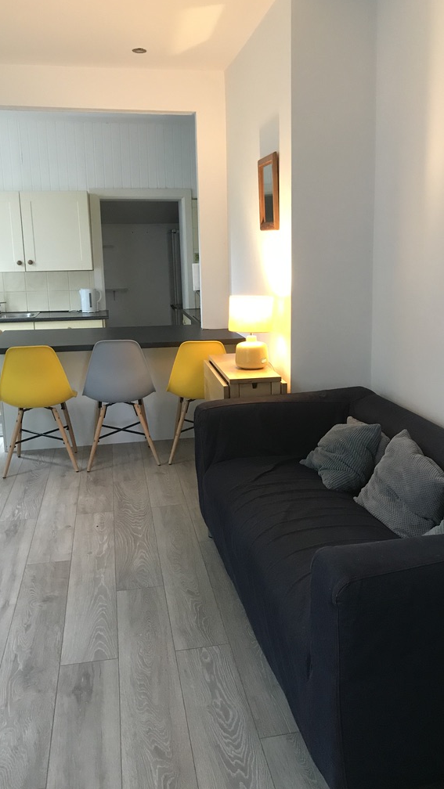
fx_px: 649
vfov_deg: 62.6
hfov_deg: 37.7
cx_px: 244
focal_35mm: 31
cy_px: 391
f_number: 1.8
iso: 100
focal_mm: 3.99
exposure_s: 1/17
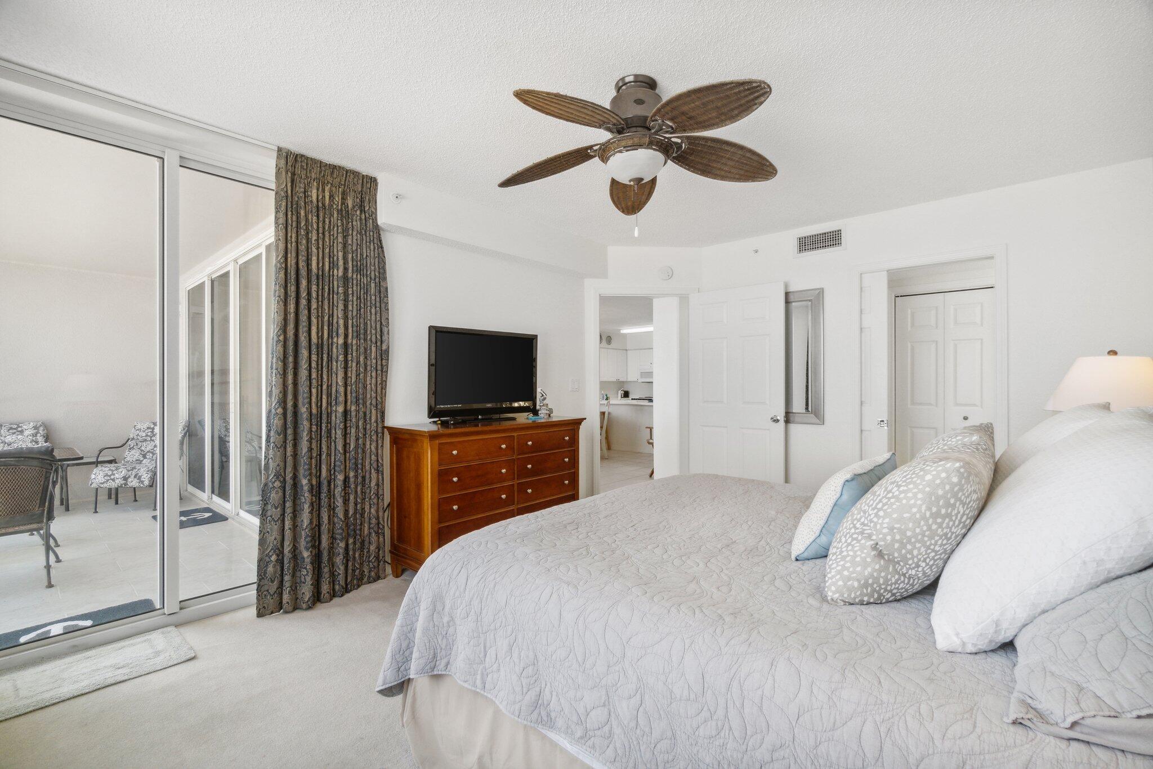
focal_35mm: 15
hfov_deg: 100.4
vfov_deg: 77.3
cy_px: 384
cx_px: 576
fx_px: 480
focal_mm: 10
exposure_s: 1/50
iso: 400
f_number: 9
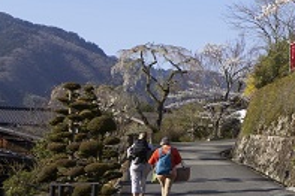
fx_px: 639
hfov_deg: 22.5
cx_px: 410
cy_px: -96
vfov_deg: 16.0
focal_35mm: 78
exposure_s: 1/125
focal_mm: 24
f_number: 9
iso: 100
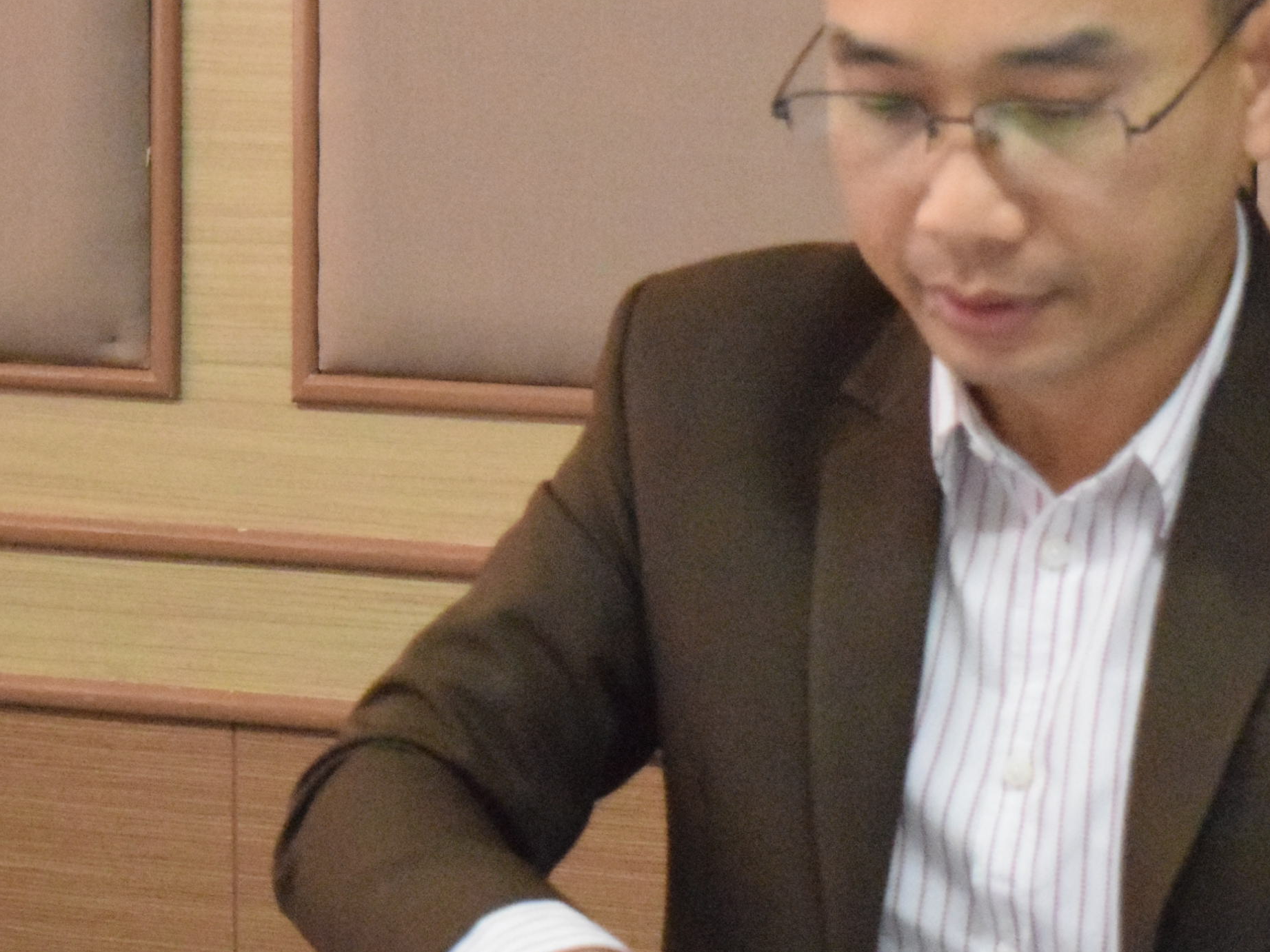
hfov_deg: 12.2
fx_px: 5943
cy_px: 567
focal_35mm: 162
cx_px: 931
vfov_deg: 9.2
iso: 12800
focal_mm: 46
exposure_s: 1/400
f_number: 5
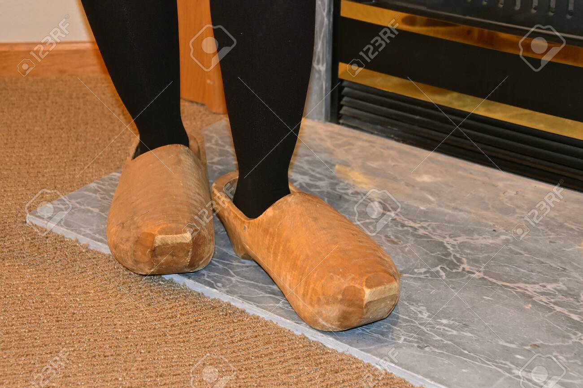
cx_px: 292
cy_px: 194
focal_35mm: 66
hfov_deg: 30.5
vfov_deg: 20.6
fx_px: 1068
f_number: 4.8
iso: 1800
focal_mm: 44
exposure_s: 1/60
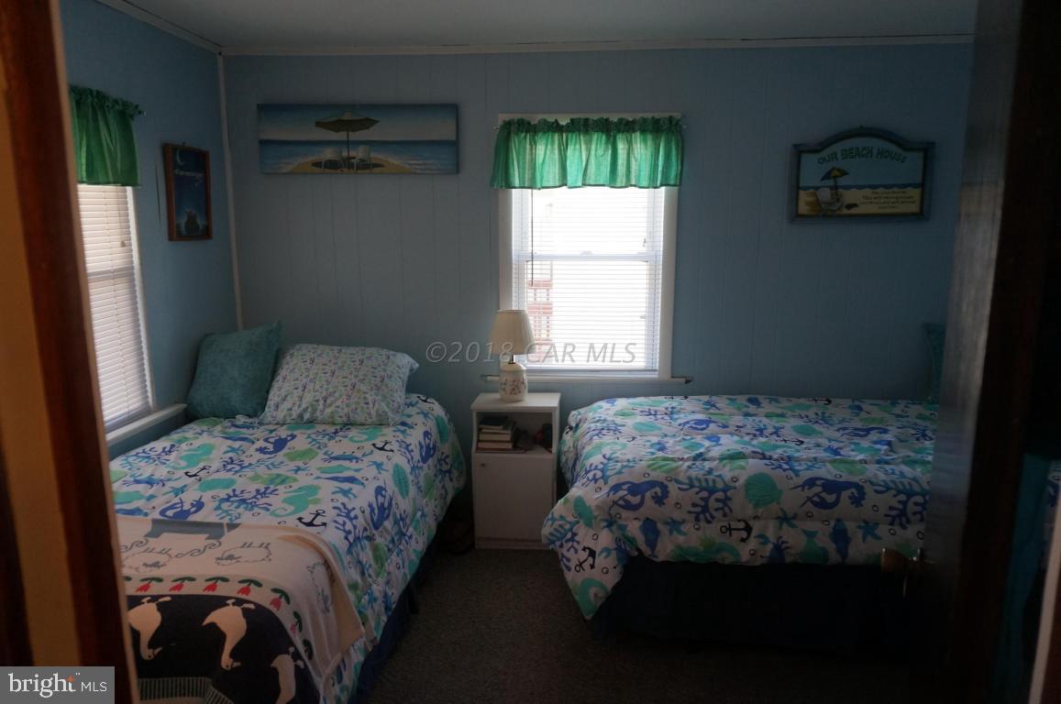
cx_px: 530
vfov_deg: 53.0
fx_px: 706
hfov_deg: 73.8
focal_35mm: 24
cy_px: 352
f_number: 4
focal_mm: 16
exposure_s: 1/160
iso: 500
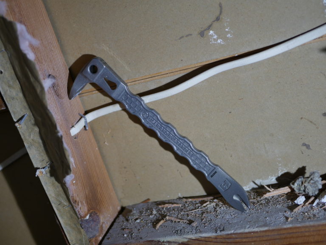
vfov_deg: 29.1
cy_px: 122
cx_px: 163
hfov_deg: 38.2
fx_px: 471
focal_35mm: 50
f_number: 1.7
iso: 200
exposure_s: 1/250
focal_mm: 25
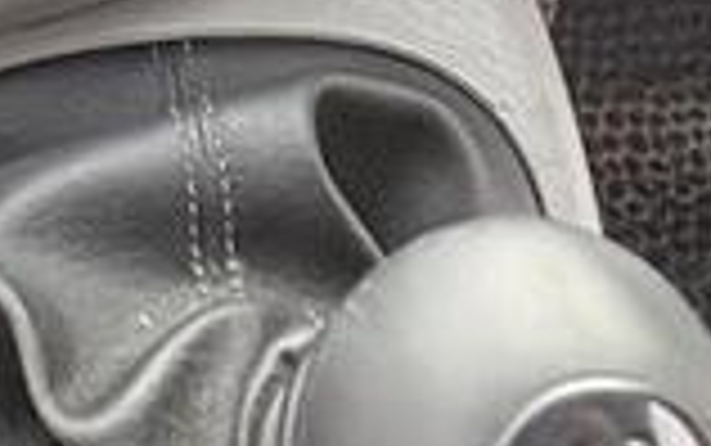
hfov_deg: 22.8
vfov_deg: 12.0
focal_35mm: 84
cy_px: -680
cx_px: -117
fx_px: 1629
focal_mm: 2.22
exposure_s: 1/139
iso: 100
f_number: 2.2
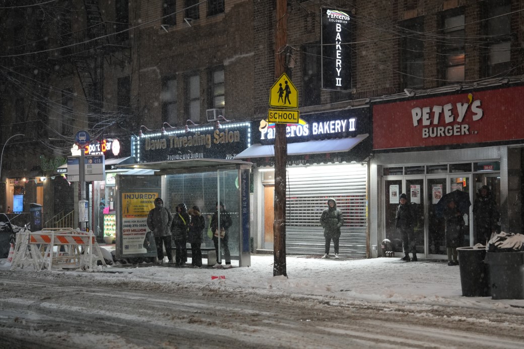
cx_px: 262
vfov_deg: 19.5
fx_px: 1019
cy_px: 174
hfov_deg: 28.8
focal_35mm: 70
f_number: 2.8
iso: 2500
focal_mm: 70
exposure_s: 1/160
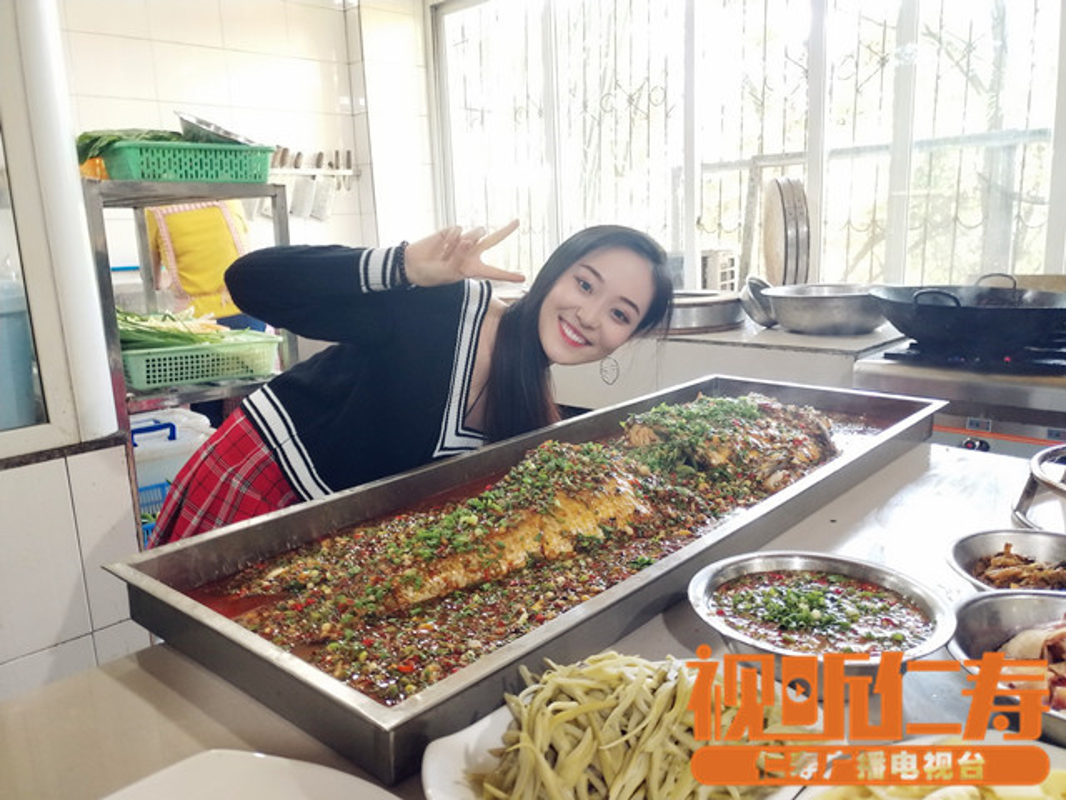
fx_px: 770
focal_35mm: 25
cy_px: 400
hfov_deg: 69.4
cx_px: 533
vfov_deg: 54.9
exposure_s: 1/14
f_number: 1.8
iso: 200
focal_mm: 4.36
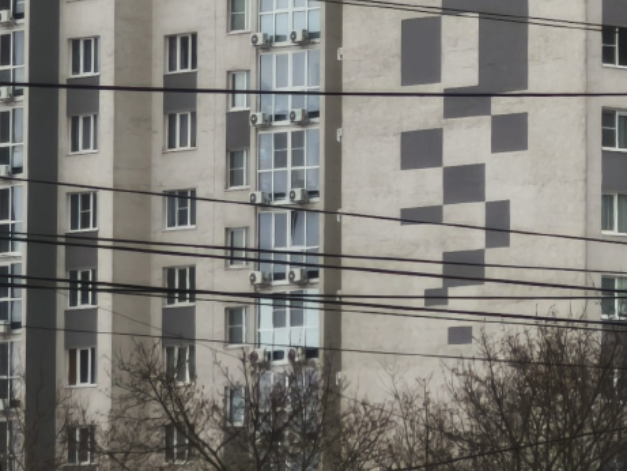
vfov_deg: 5.3
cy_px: -27
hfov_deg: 7.0
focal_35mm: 282
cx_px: 588
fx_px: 5109
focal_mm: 7.1
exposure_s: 1/99.9
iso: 100
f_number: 1.9
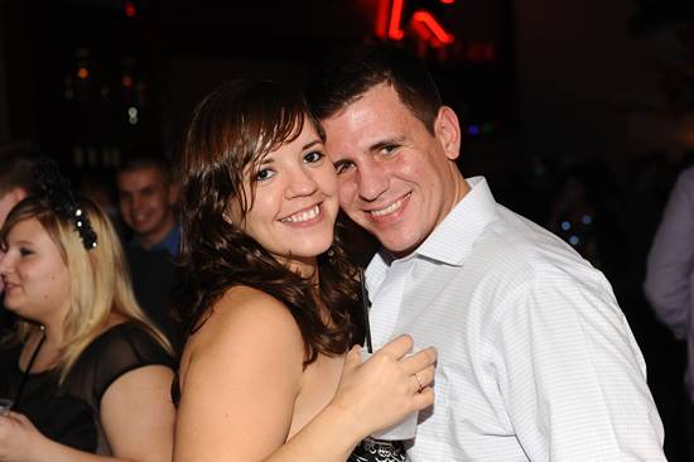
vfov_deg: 19.4
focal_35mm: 70
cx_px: 347
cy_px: 231
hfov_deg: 28.9
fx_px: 1349
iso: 800
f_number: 5.6
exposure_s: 1/250
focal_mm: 70
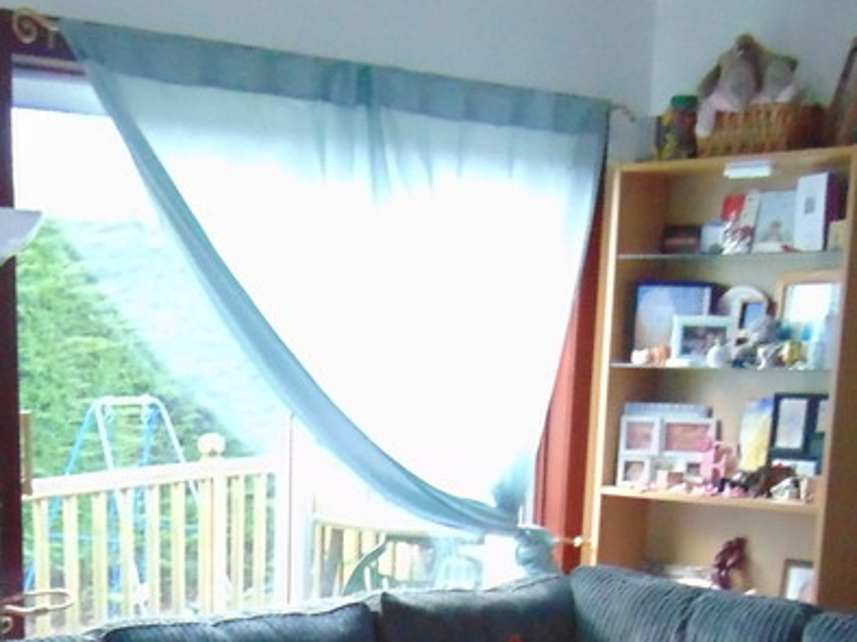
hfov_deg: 29.7
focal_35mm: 65
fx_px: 1608
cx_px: 296
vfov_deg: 20.9
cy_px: 788
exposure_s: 1/20
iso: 640
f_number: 3
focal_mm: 4.5
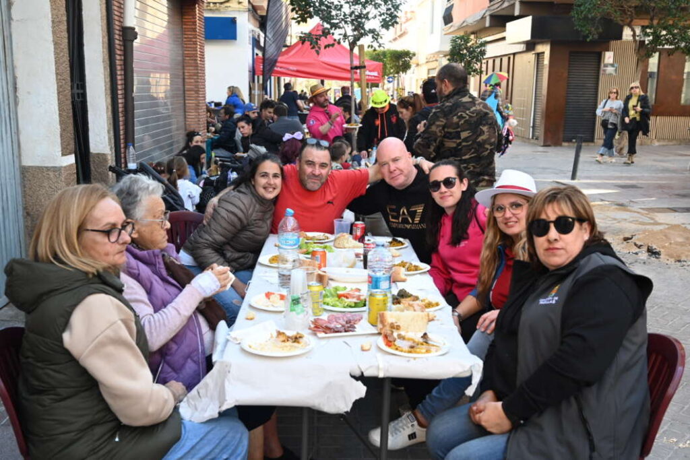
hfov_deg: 53.1
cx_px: 345
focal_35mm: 36
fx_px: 690
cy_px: 230
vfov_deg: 36.9
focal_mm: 36
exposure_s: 1/125
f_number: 5.6
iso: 500
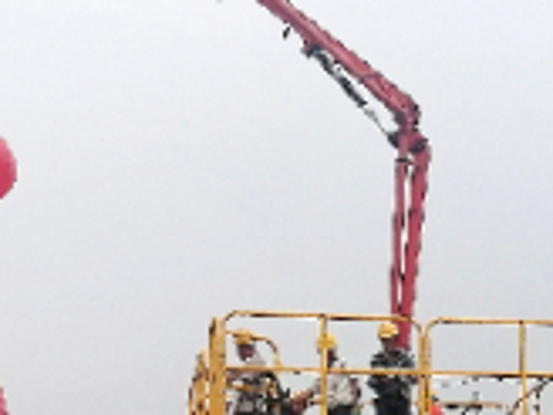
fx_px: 1582
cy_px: 513
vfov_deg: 14.4
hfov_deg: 19.7
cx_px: 384
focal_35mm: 99
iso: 50
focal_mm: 3.62
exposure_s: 1/2410
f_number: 1.8
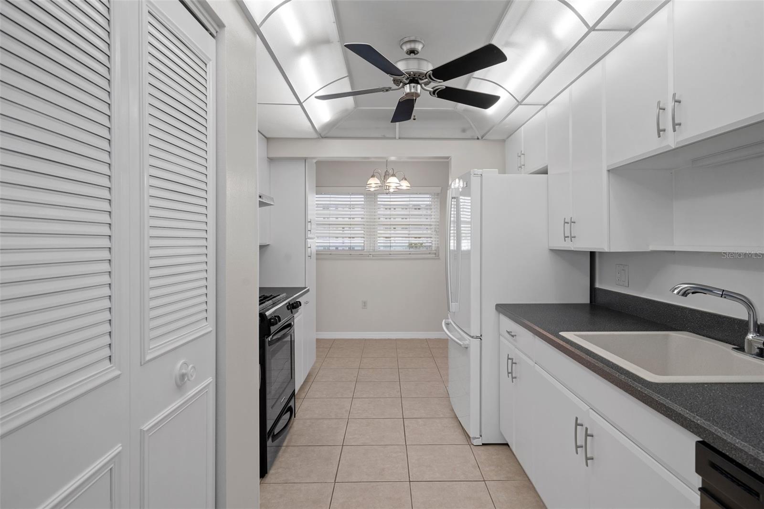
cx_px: 382
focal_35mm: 19
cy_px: 254
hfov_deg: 86.9
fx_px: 403
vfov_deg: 64.5
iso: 320
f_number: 8
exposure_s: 1/6
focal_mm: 19
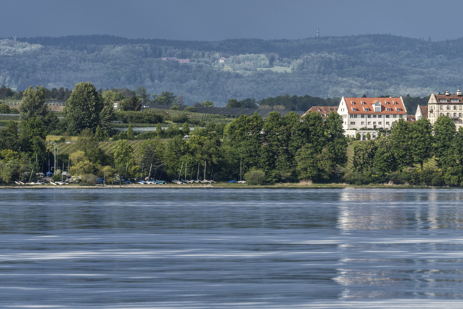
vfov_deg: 3.7
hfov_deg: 5.5
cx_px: 332
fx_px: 4836
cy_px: 127
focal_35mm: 376
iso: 100
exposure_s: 1/640
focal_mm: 253
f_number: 5.6
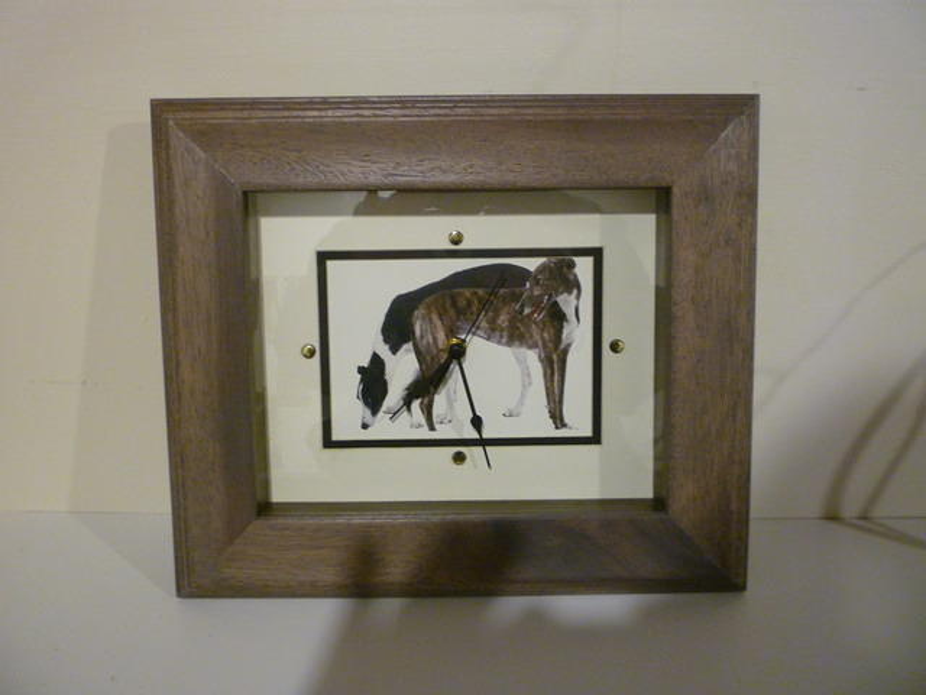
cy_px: 348
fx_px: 776
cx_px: 463
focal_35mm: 29
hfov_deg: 61.7
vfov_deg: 48.2
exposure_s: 1/15
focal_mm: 5.2
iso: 400
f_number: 3.3
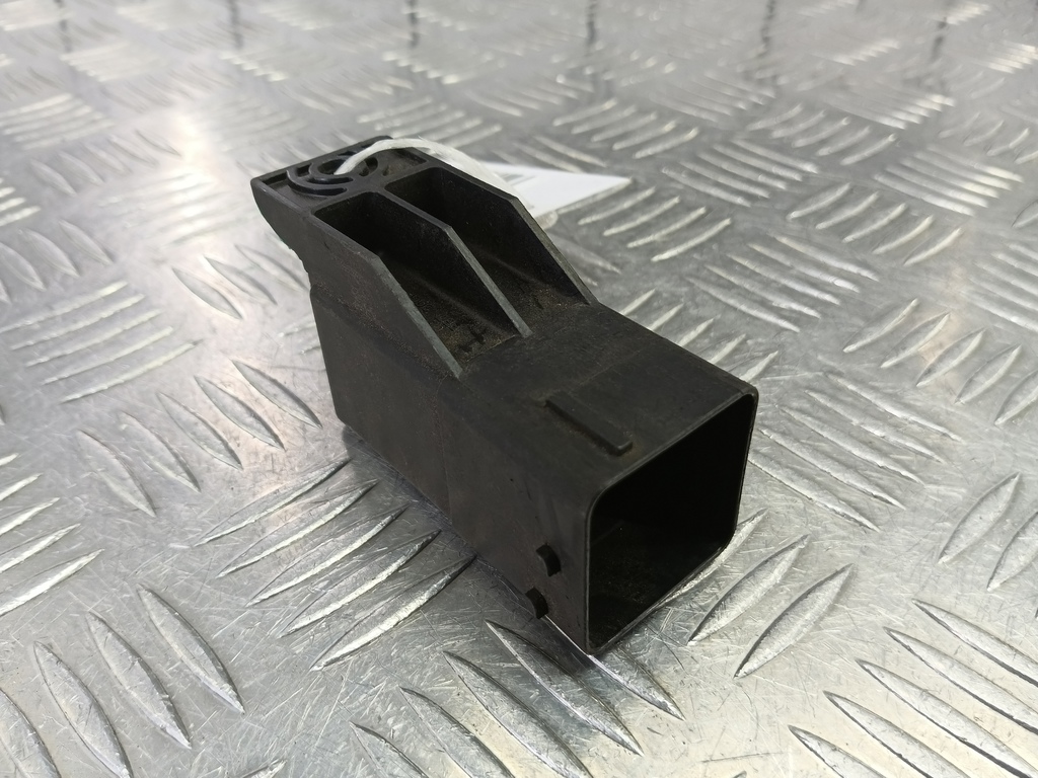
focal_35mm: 23
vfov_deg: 58.9
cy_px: 389
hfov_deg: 73.9
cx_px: 519
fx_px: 690
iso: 143
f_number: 1.6
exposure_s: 1/50
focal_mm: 4.11
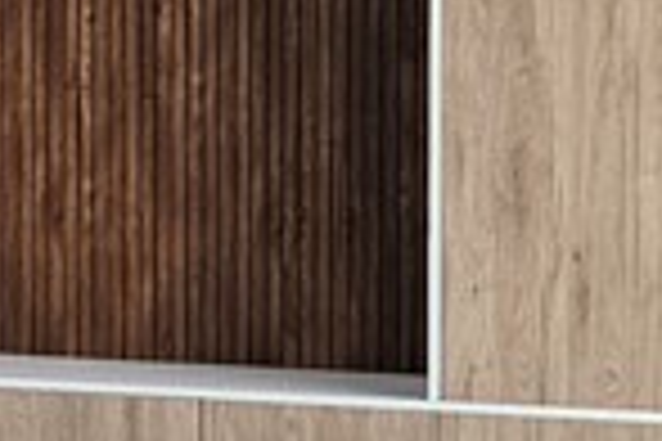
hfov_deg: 10.1
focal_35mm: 167
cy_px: 63
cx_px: -1135
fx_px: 3071
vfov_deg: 8.2
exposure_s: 1/180
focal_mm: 6.3
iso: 125
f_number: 1.7
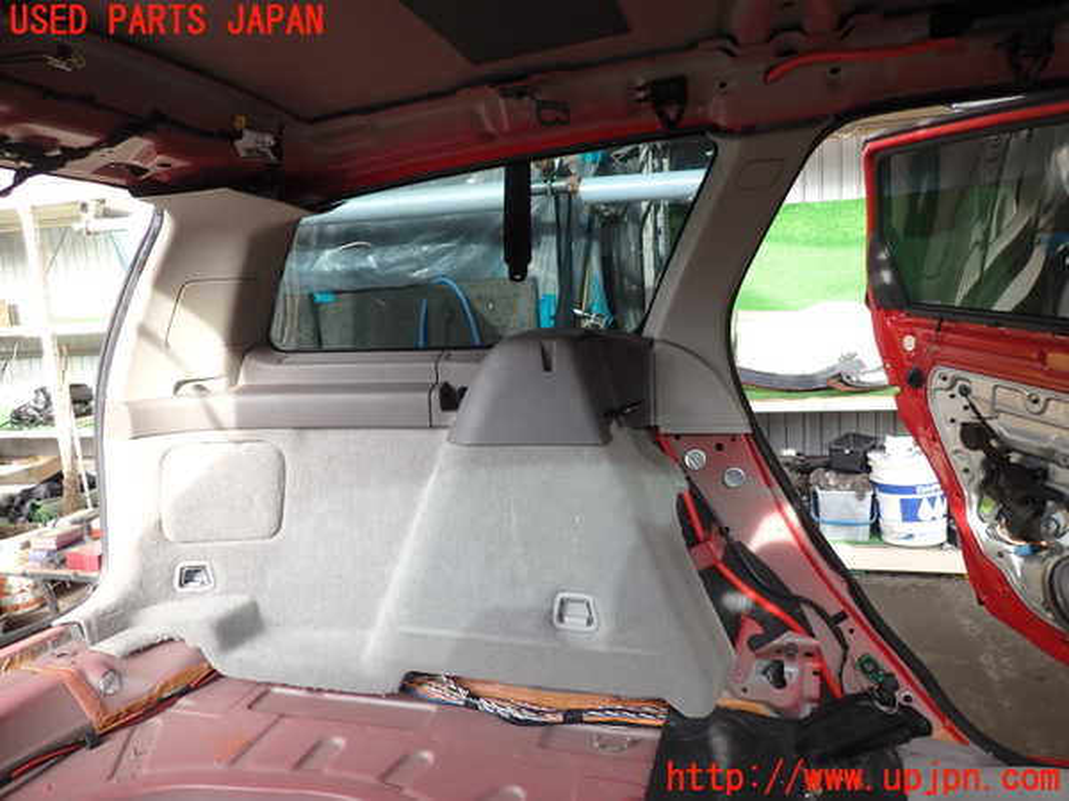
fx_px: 772
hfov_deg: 69.4
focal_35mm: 25
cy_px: 400
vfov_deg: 54.9
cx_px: 534
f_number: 2
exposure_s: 1/80
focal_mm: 4.5
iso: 100
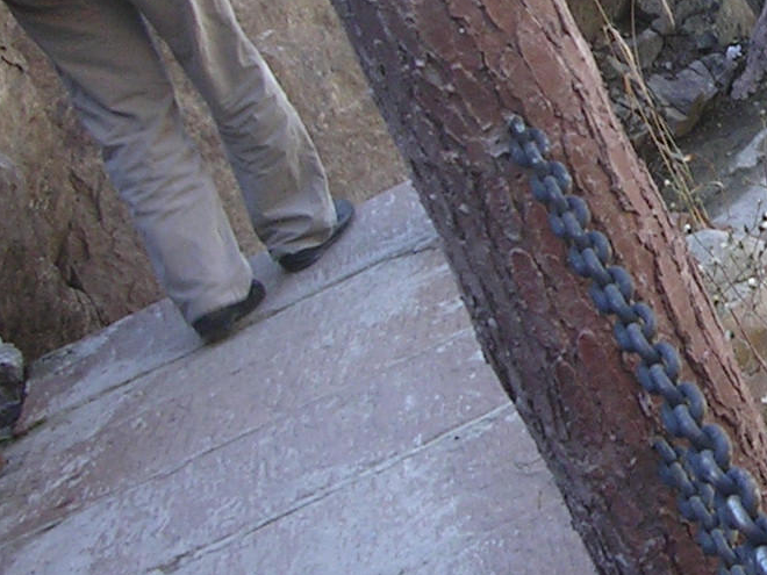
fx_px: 2615
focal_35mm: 118
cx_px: 927
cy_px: 135
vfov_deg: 12.5
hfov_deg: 16.0
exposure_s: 1/80
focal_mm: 5.8
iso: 50
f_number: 2.8
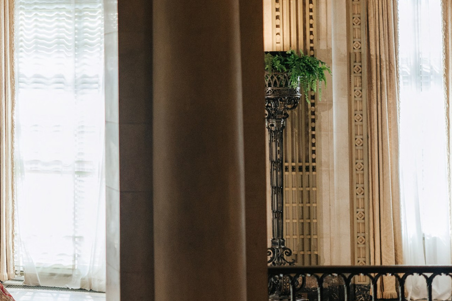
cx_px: -93
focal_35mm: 110
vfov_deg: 12.3
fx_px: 1381
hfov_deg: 17.7
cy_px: -17
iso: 320
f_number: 2
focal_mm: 35
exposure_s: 1/200
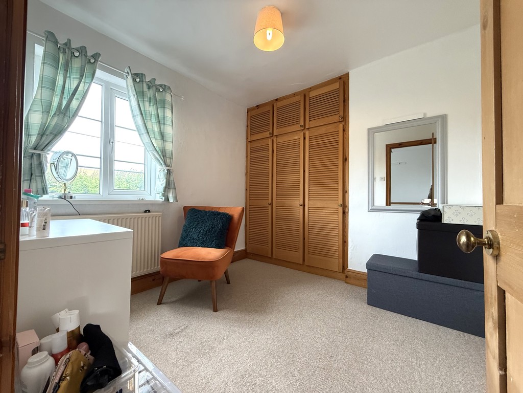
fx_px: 212
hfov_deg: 102.1
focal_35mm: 14
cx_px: 262
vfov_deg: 85.7
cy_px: 196
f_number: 2.2
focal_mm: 2.22
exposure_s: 1/87
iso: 320
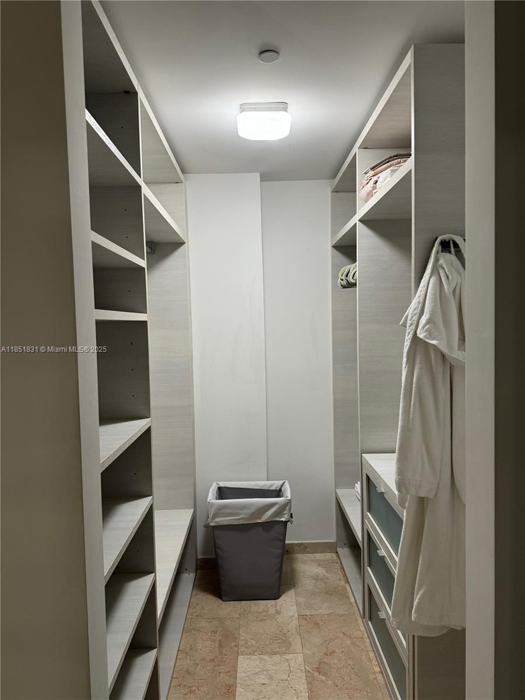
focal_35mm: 24
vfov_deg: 71.6
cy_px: 350
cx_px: 262
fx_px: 485
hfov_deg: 56.8
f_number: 1.78
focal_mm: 6.86
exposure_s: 1/60
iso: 125
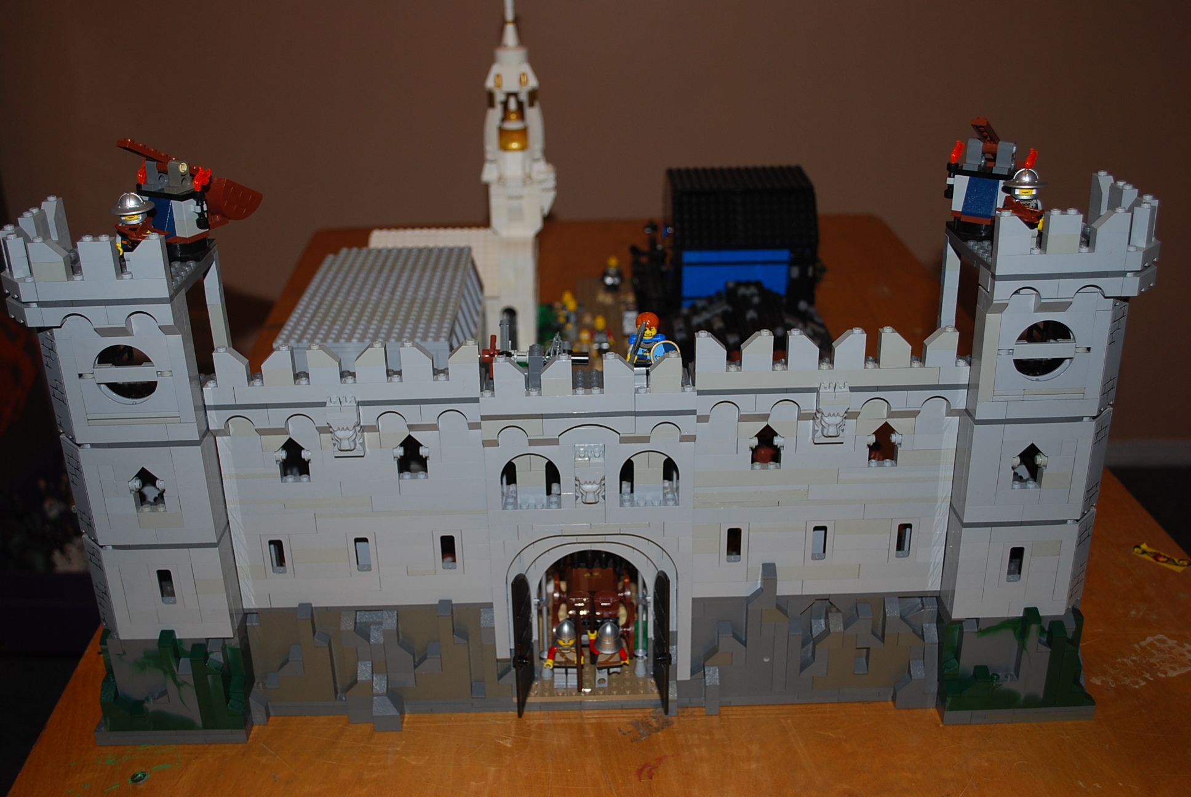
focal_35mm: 36
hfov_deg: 53.1
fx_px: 1192
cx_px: 596
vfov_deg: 37.0
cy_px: 398
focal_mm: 24
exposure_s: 1/60
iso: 200
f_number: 4.2
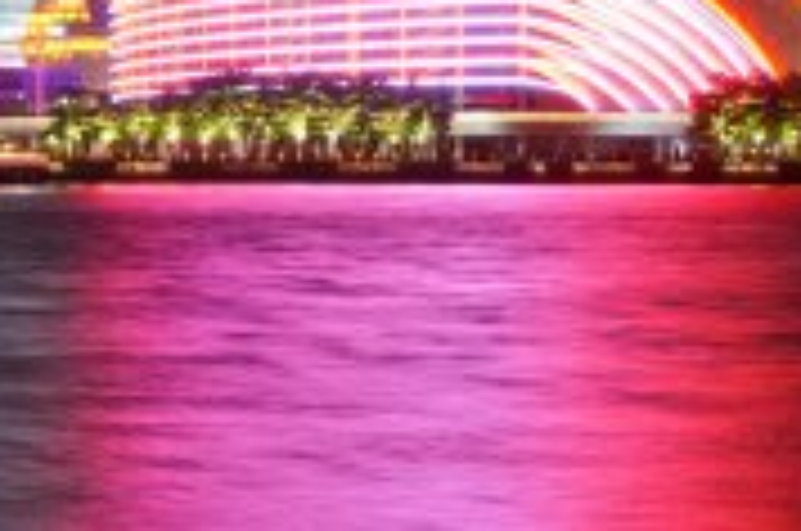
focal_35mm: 124
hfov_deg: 16.5
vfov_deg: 11.0
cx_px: 184
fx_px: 2754
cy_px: 119
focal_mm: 24
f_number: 22
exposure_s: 5
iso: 400
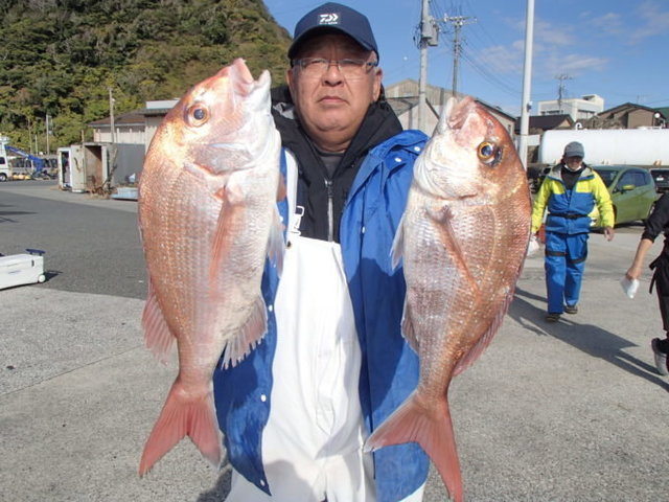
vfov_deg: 49.7
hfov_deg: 63.4
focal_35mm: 28
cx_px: 334
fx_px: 541
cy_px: 251
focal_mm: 5
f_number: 11
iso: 100
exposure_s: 1/160
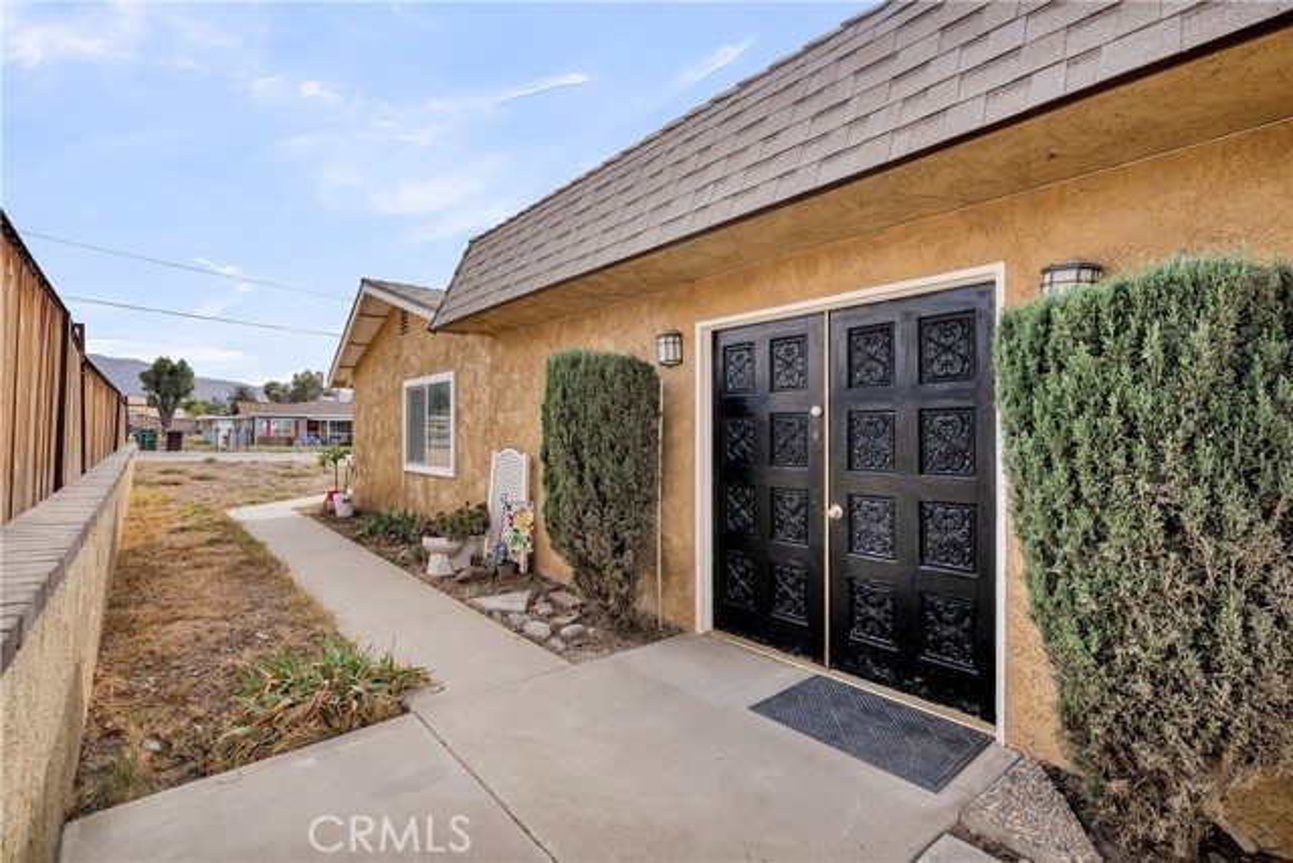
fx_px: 575
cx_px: 646
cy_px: 432
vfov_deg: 73.8
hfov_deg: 96.7
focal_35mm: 16
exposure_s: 1/800
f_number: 5.6
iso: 320
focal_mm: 16
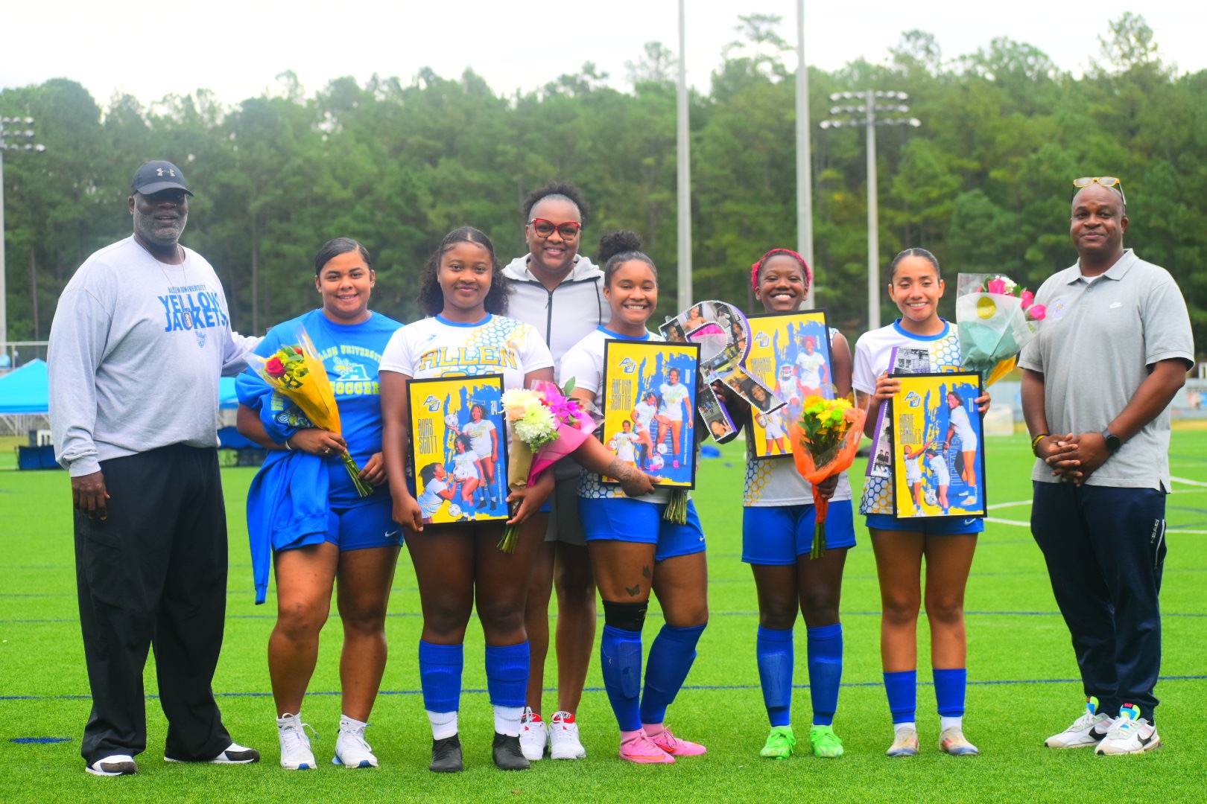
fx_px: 3520
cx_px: 604
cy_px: 402
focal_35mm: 105
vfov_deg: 13.0
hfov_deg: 19.5
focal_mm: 70
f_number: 4.5
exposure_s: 1/320
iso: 400
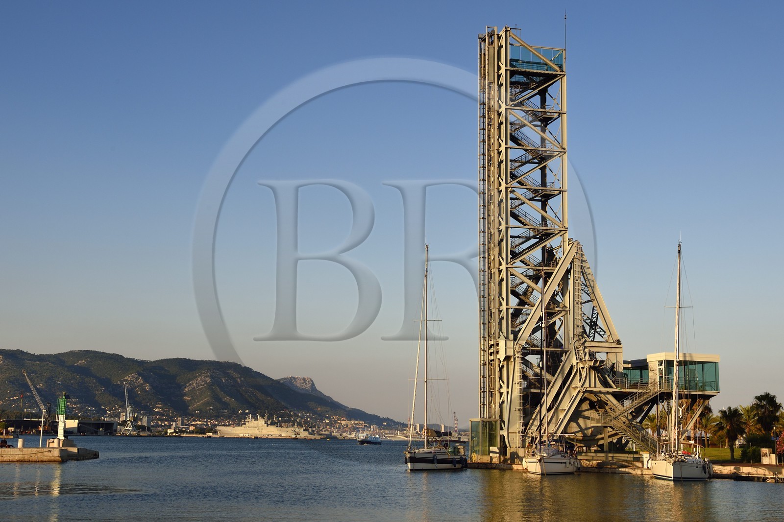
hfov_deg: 44.5
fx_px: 958
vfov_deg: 30.5
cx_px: 392
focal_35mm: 44
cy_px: 261
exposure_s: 1/250
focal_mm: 44
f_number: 11
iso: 200
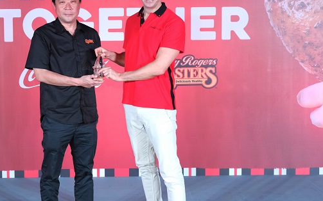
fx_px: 537
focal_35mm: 61
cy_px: 63
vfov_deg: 21.2
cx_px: 107
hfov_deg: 33.2
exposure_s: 1/80
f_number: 4.5
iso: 1600
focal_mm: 28.9
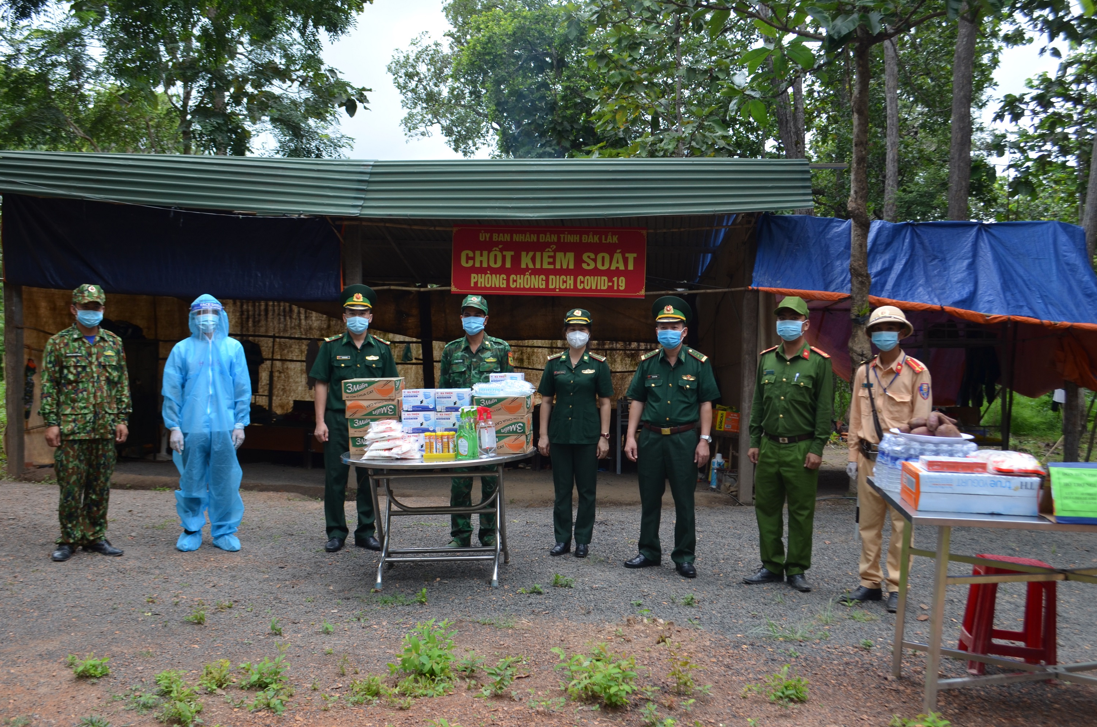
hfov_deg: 54.5
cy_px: 352
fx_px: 1064
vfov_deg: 37.7
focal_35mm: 35
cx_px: 543
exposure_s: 1/160
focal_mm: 22
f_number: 6.3
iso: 200
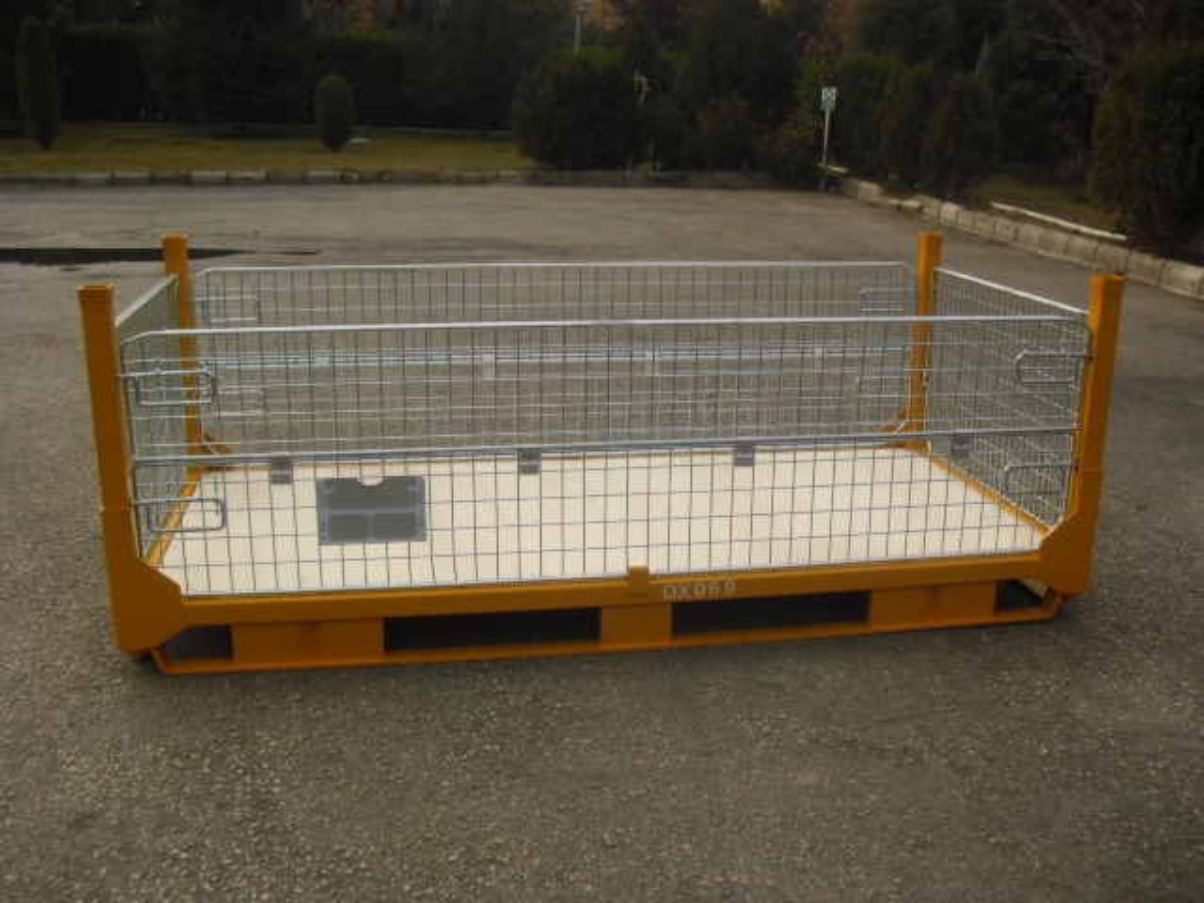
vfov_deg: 39.7
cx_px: 602
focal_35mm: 36
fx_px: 1252
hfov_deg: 51.4
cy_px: 452
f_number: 7.8
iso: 80
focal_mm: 6.3
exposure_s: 1/200
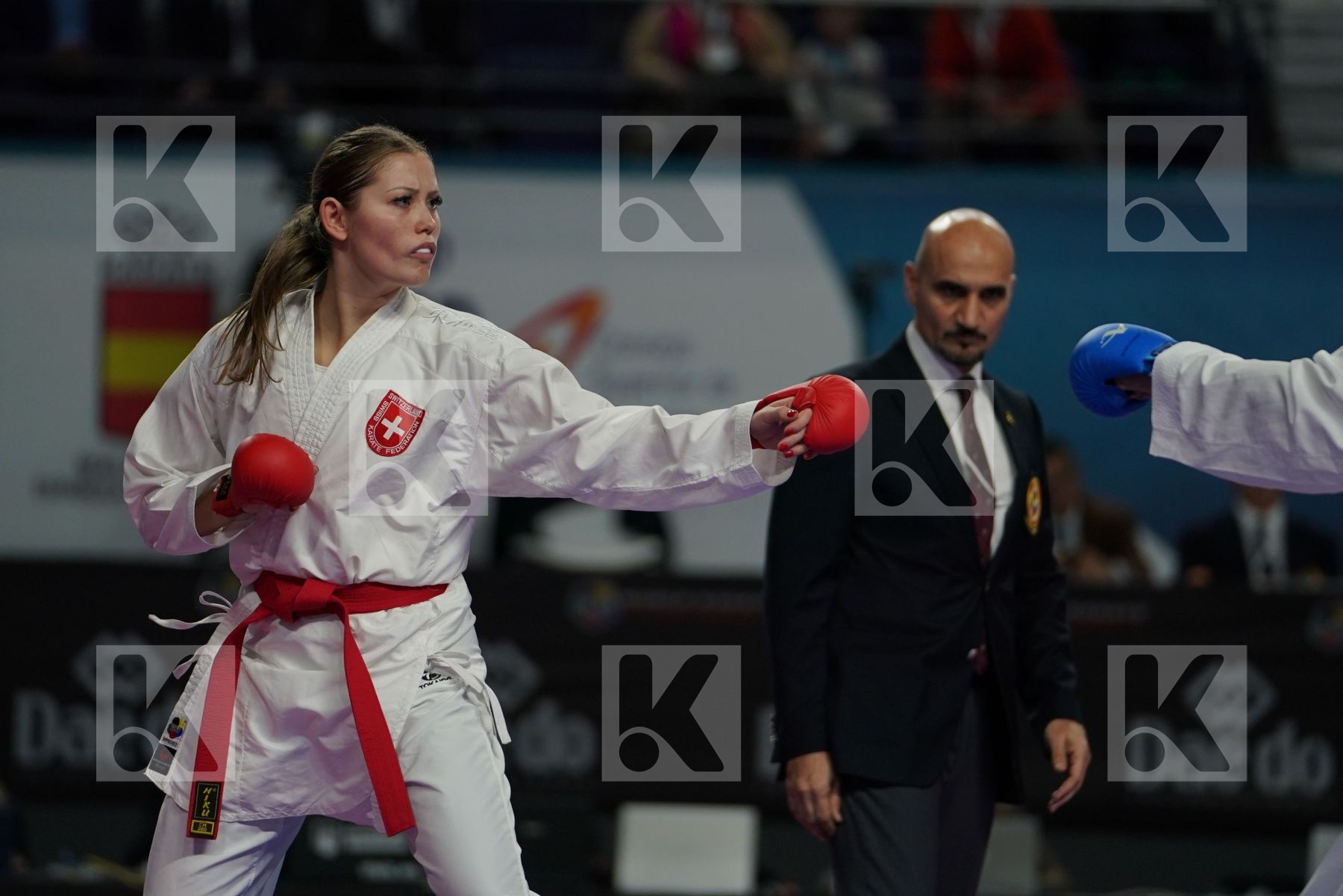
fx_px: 10669
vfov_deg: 4.8
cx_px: 672
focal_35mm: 286
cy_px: 448
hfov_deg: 7.2
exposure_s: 1/1000
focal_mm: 191
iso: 800
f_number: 2.8
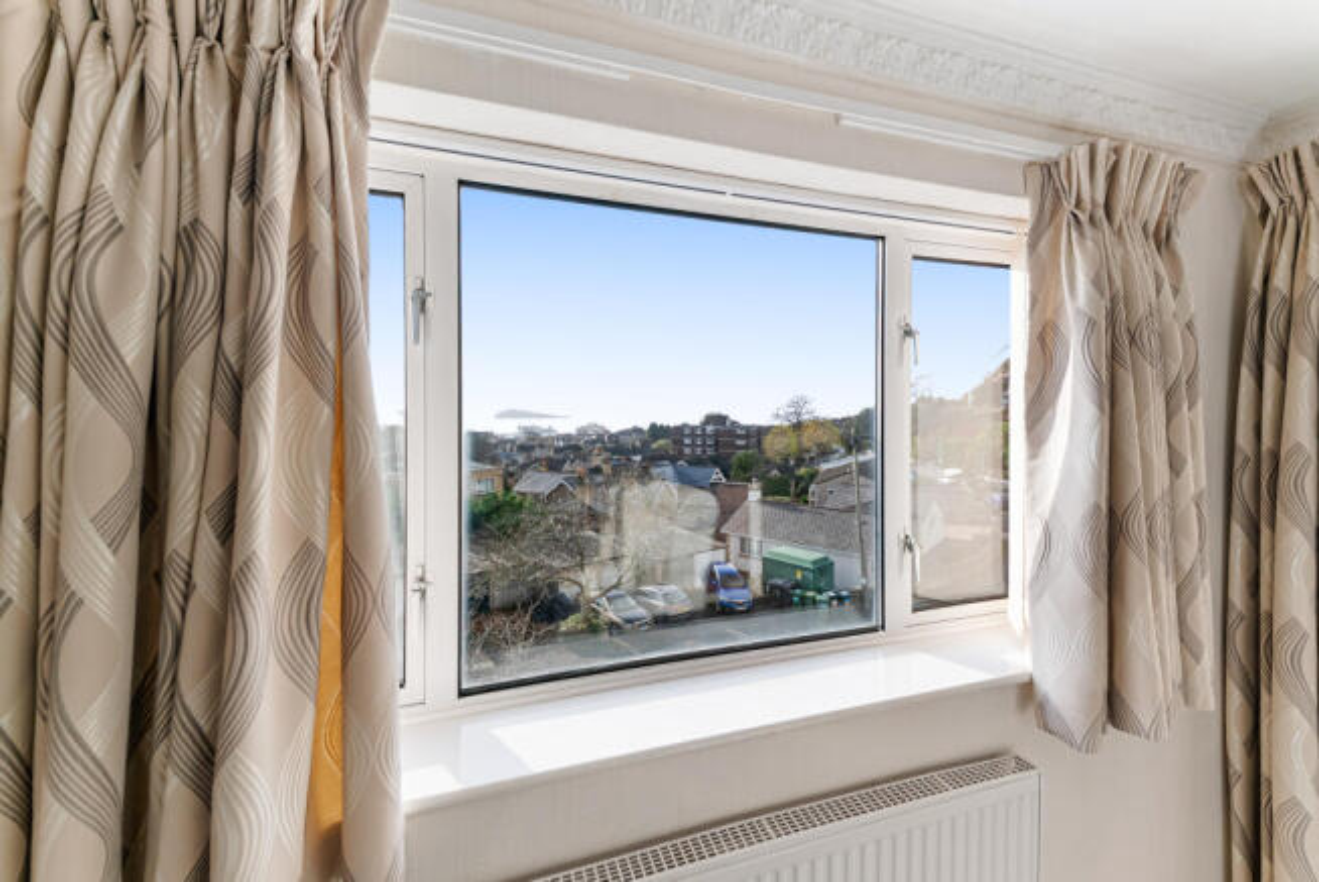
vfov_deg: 81.3
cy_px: 441
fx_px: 513
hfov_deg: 104.2
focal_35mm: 14
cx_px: 660
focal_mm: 14
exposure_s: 1/1600
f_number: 6.3
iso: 320
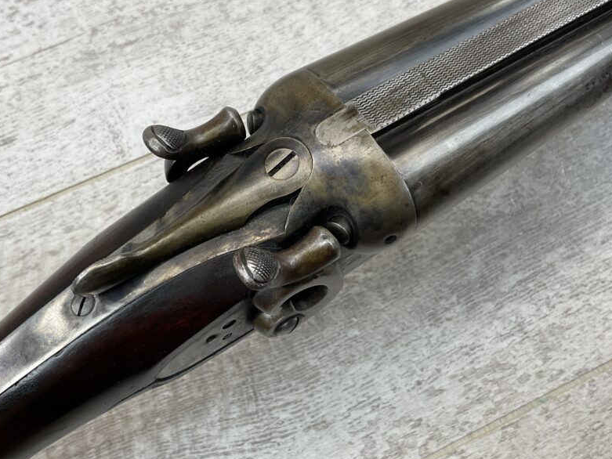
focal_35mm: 38
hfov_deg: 48.9
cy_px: 204
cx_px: 283
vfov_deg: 37.7
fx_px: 672
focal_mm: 3
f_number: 1.8
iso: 20
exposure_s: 1/120
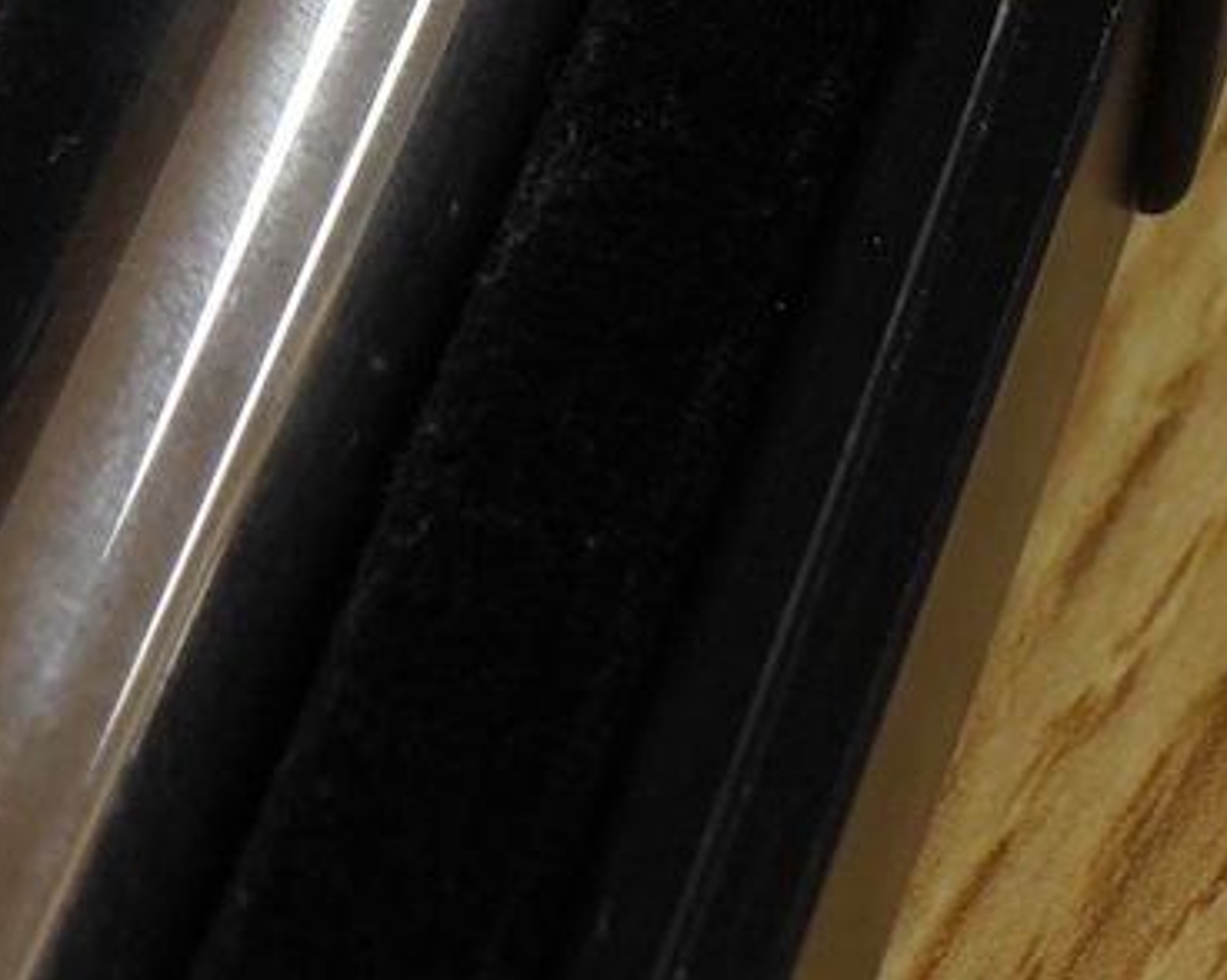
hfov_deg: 6.3
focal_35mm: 307
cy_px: -258
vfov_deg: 5.0
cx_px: 392
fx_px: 11143
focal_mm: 70
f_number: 16
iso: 4000
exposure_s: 1/125
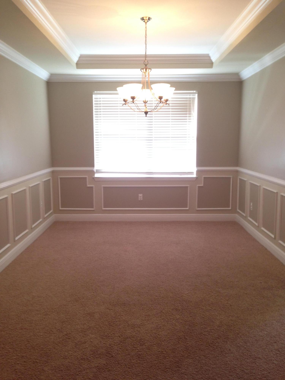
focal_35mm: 33
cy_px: 190
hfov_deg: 42.9
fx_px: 362
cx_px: 142
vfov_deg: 55.4
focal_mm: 4.12
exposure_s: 1/20
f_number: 2.4
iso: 64
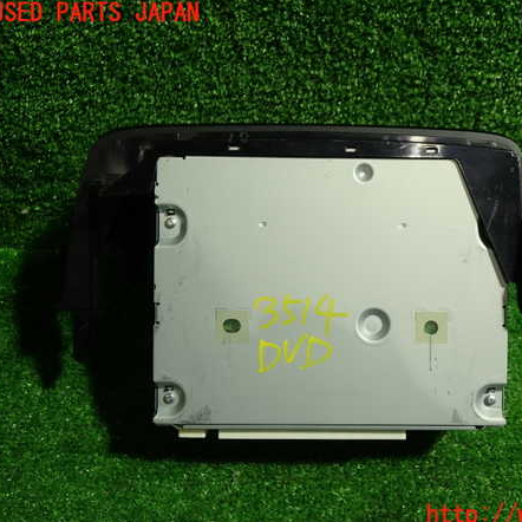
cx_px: 339
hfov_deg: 45.5
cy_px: 265
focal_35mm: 36
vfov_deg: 46.0
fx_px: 614
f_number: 2.3
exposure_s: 1/40
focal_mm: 5.4
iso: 200
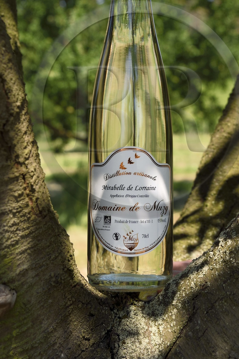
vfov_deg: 25.8
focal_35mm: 78
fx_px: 778
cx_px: 139
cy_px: 110
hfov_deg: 17.5
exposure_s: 1/320
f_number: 9
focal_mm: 50
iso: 200
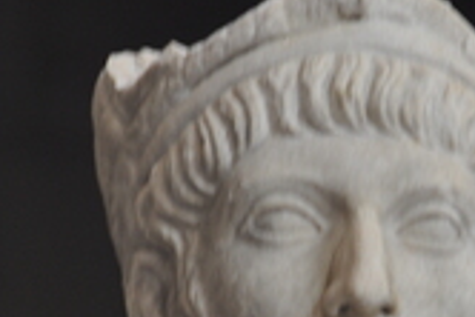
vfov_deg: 1.7
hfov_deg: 2.6
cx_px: 323
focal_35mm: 795
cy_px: 240
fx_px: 10498
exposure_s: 1/10
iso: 500
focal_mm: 200
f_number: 5.6
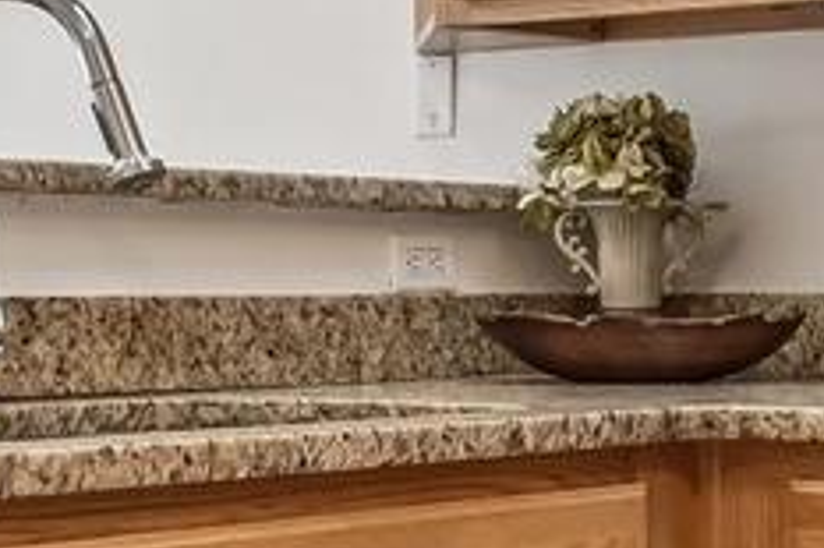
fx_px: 2335
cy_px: 325
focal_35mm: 102
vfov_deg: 13.4
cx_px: 859
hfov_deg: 19.3
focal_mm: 11
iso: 500
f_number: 8
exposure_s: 1/20
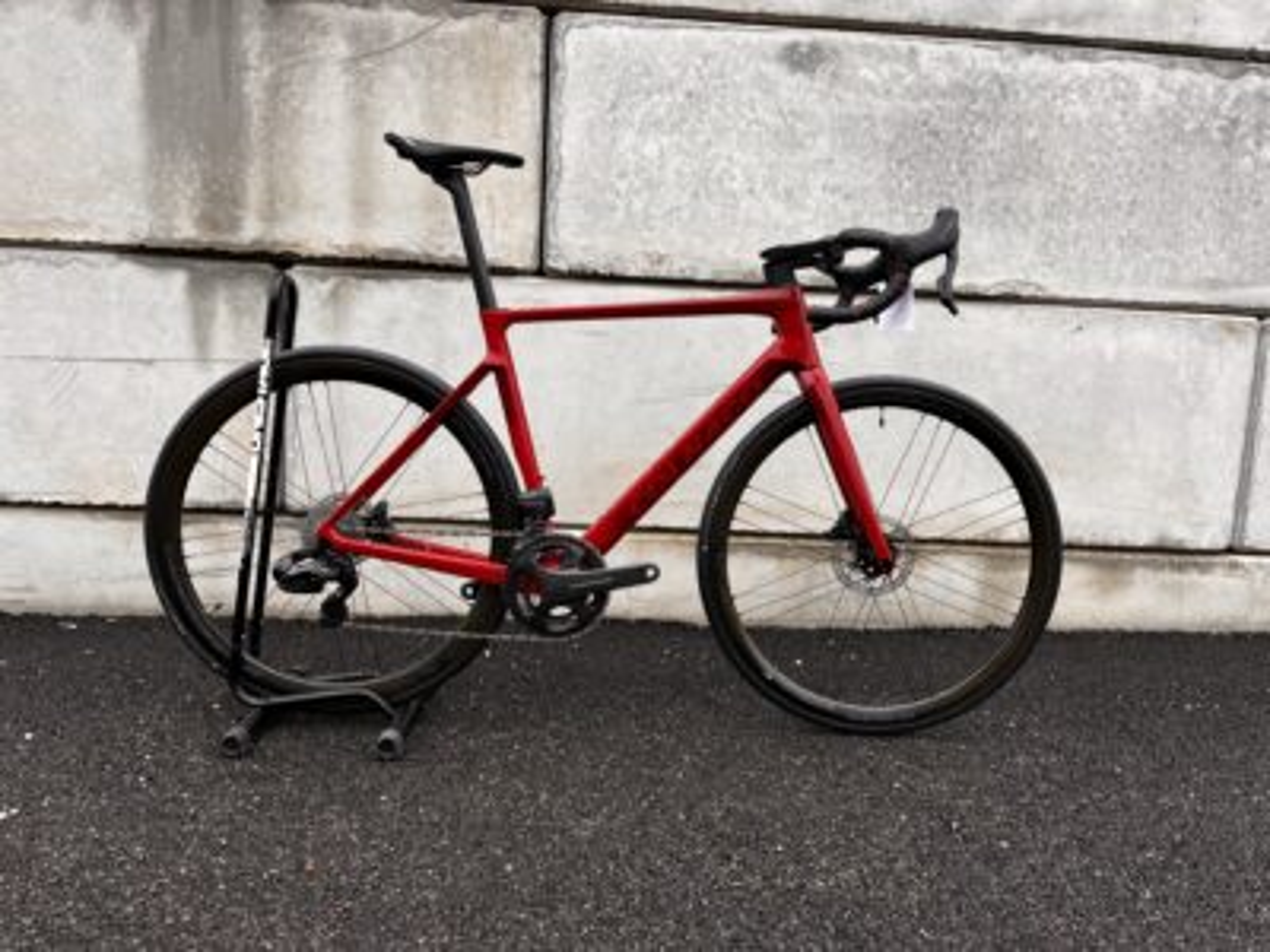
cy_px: 476
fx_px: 954
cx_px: 635
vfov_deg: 53.1
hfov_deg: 67.3
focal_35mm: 26
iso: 50
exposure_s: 1/452
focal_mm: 5.1
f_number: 1.6
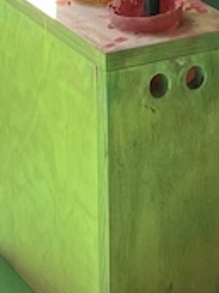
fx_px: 1368
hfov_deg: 9.1
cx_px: 0
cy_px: -443
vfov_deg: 10.3
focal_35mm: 162
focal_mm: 4.2
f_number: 1.6
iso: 32
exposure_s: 1/281
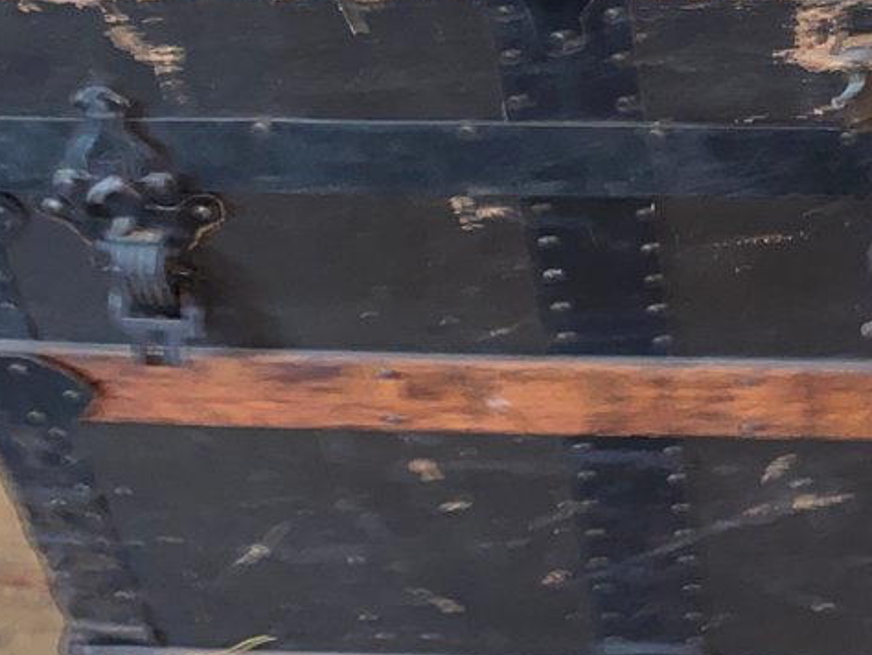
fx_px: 2092
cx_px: 998
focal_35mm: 83
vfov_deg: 17.5
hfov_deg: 22.1
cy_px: 60
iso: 160
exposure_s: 1/4
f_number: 1.8
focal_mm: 4.25
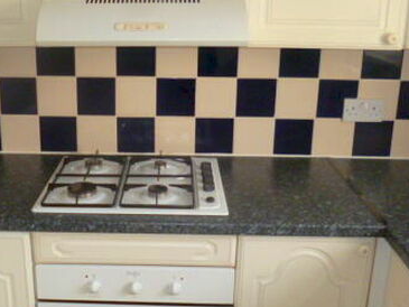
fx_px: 544
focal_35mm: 46
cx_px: 140
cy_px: 142
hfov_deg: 40.8
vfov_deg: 31.5
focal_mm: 4.3
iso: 400
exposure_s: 1/60
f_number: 2.5
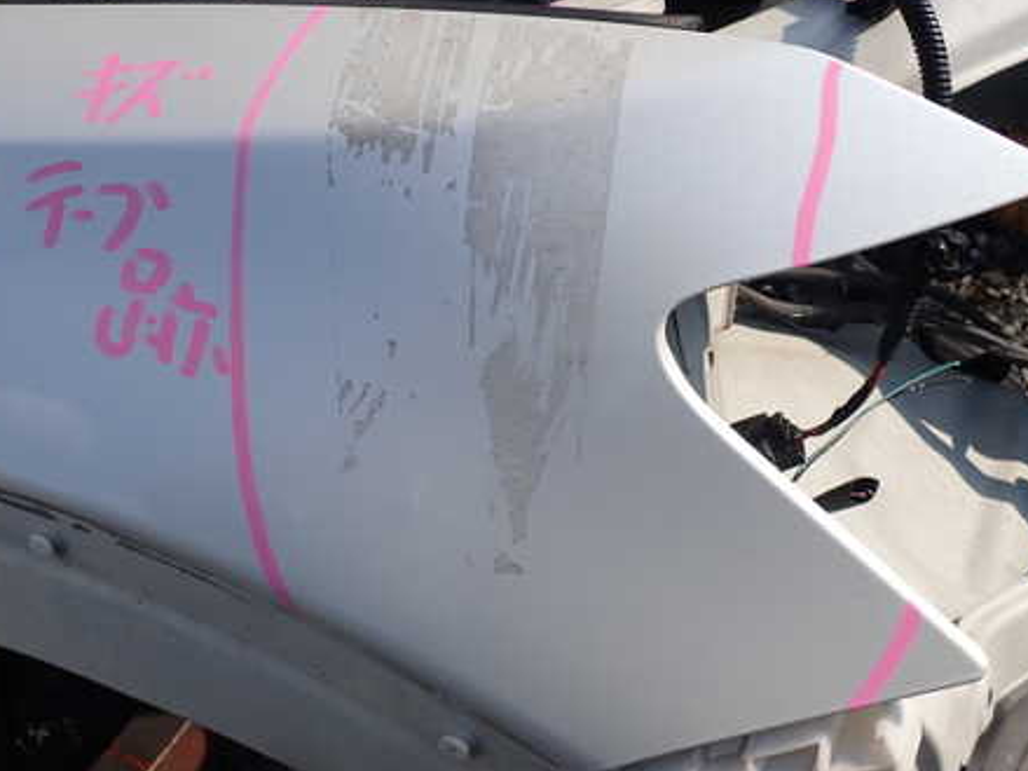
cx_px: 447
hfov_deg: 45.7
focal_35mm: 41
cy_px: 326
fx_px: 1217
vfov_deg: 35.0
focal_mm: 5.4
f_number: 9
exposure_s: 1/160
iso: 100
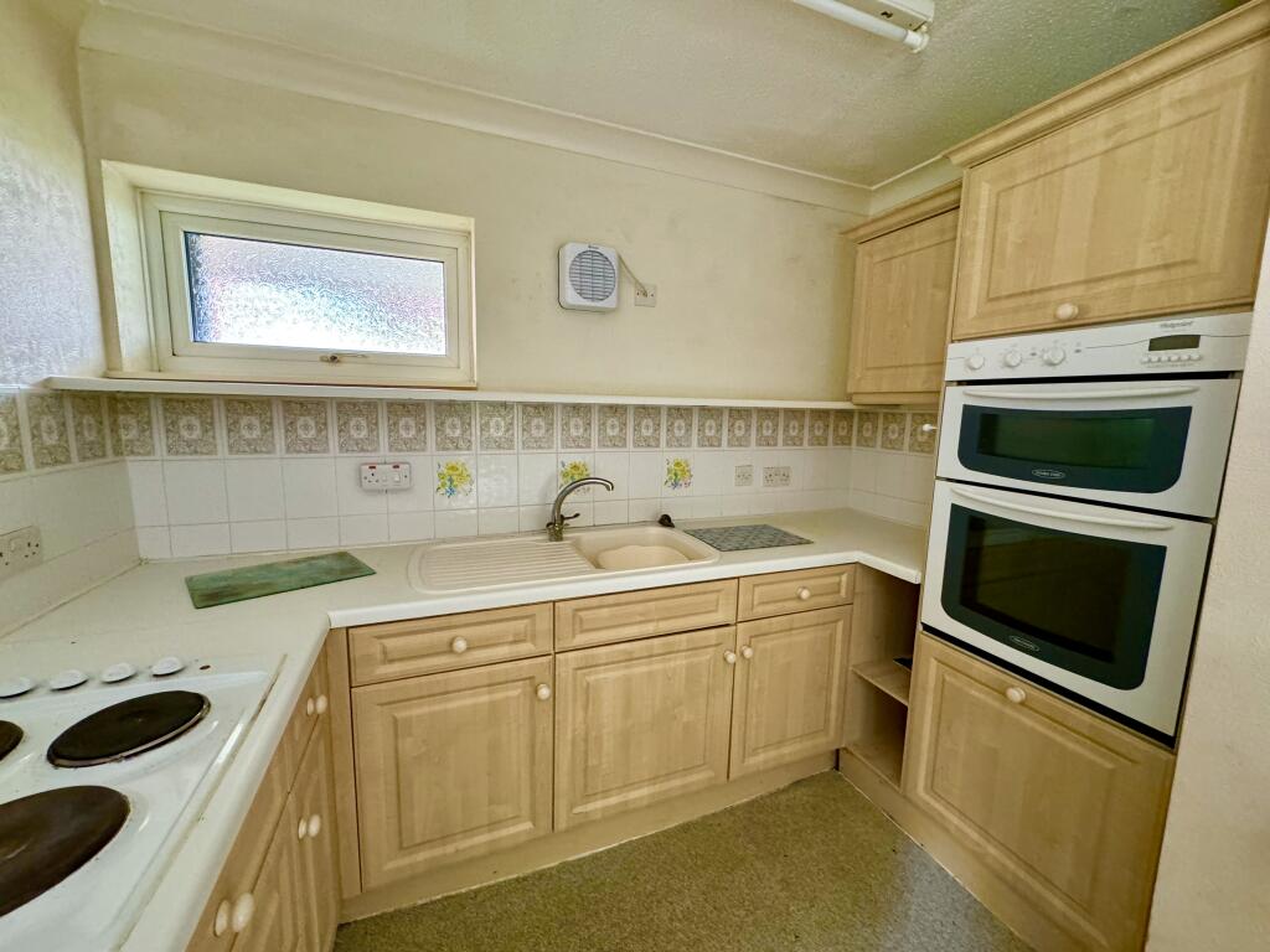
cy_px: 476
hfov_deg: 102.1
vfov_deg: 85.7
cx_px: 635
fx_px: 514
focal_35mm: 14
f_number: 2.2
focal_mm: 2.22
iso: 400
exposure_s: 1/60
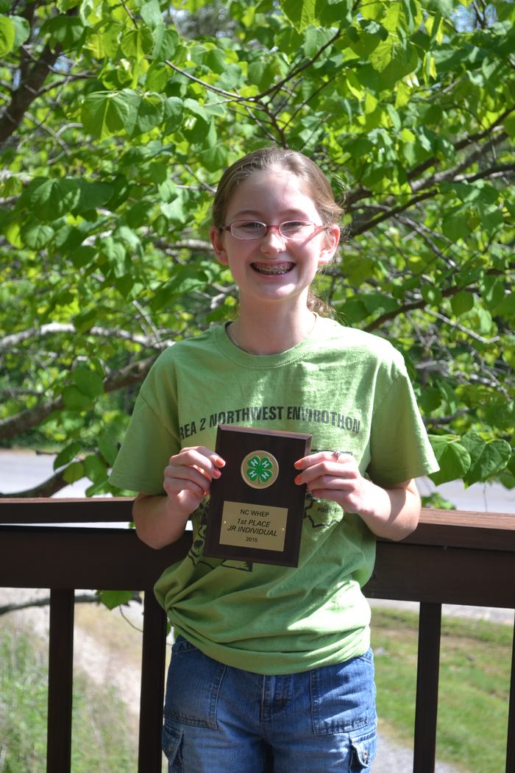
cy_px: 386
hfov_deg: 16.6
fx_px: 1770
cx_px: 258
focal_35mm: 82
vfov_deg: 24.6
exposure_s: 1/125
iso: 100
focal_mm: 55
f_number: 5.6
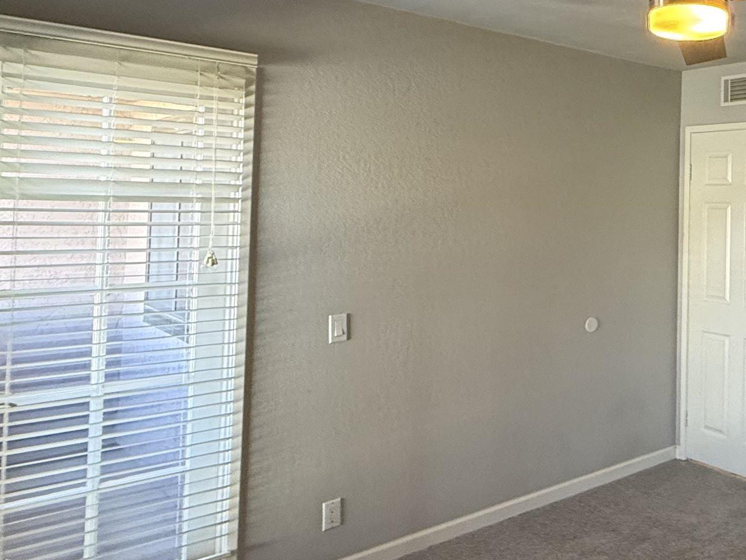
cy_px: 184
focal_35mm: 34
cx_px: 700
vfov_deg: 41.2
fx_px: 733
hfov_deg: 47.3
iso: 250
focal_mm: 2.22
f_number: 2.2
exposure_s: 1/60
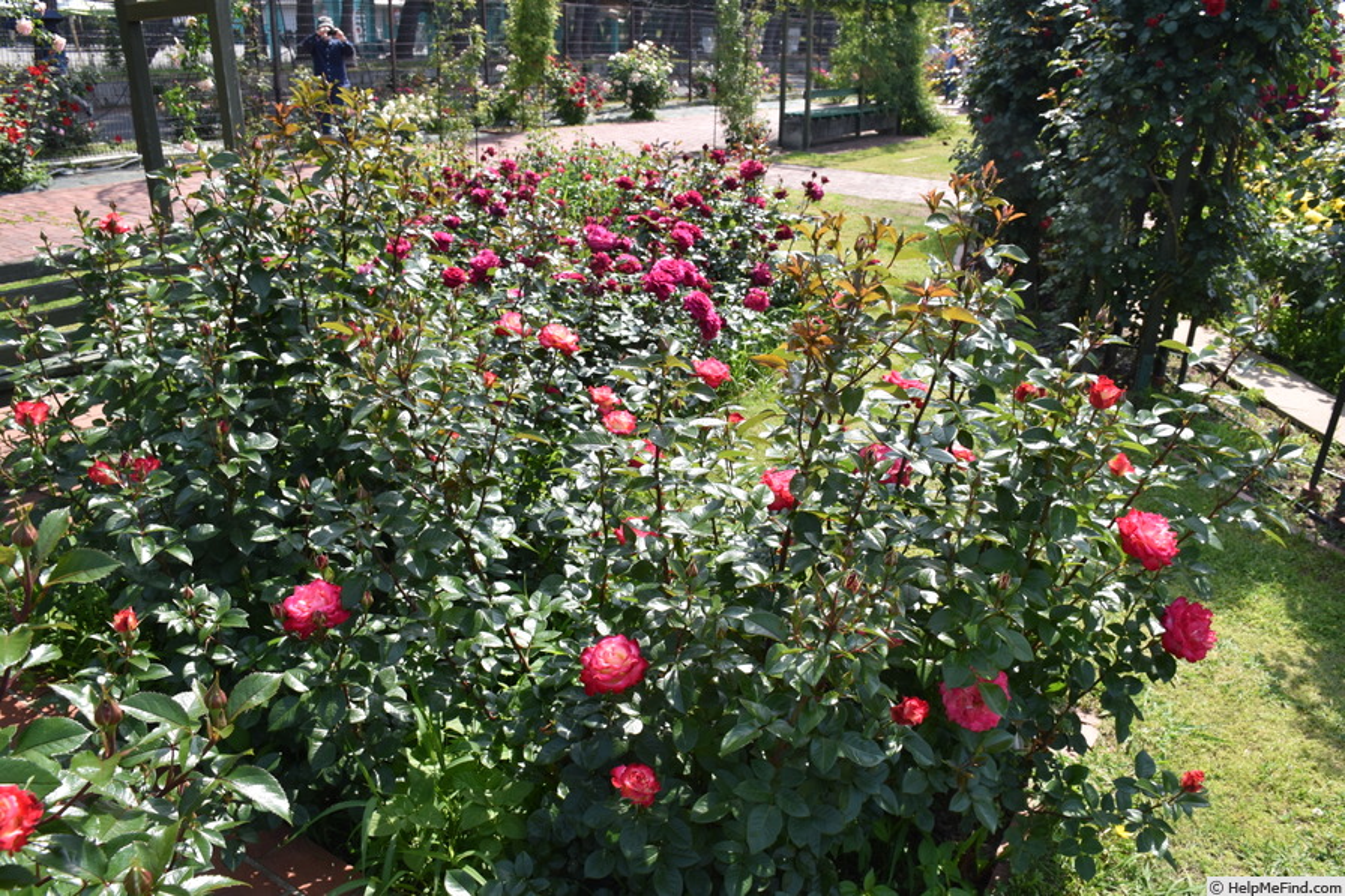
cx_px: 672
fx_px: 1008
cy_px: 448
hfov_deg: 67.4
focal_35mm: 27
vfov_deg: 47.9
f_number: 8
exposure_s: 1/250
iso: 220
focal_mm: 18
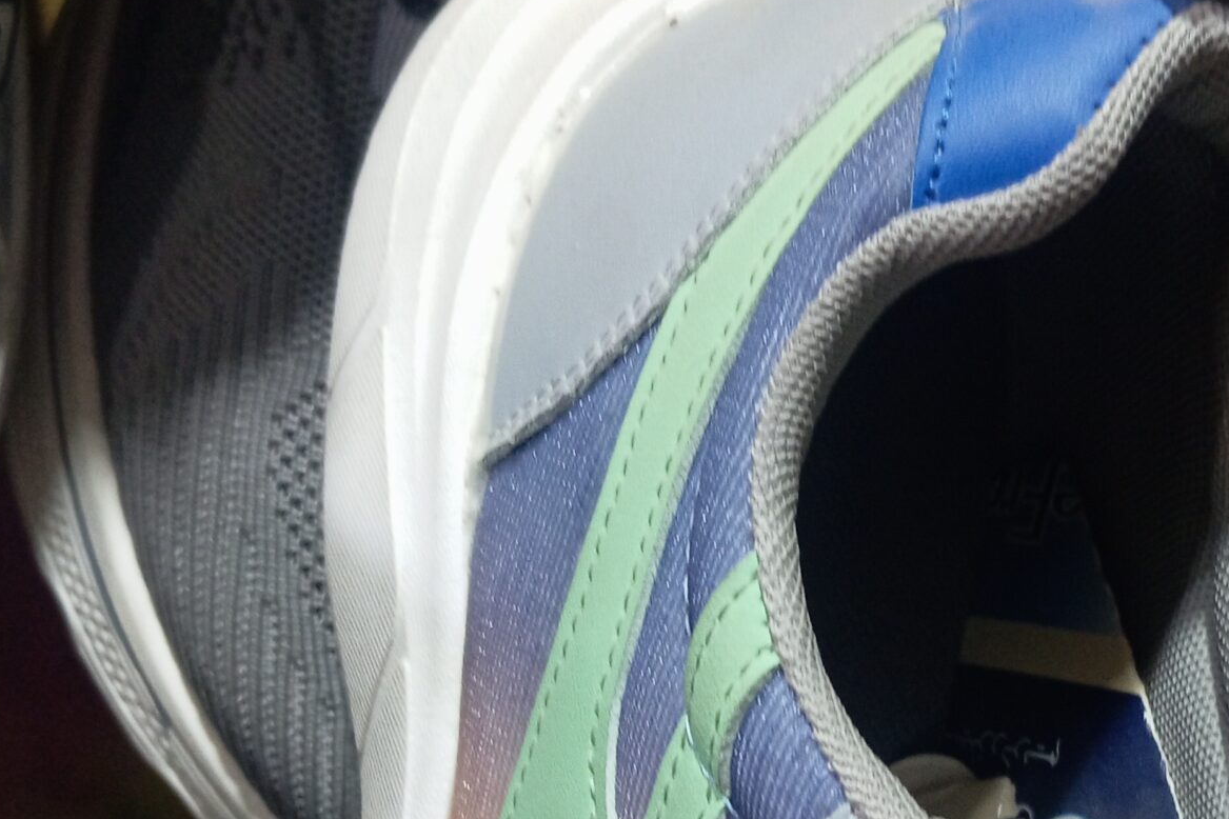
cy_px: 828
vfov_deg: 20.5
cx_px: 989
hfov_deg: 30.6
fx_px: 2185
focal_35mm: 64
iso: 717
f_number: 1.8
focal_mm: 4.22
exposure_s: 1/33.3
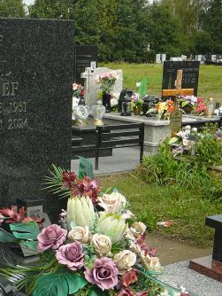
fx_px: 572
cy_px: 226
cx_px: 32
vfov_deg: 28.5
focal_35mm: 67
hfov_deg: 21.6
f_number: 2.8
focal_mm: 5.2
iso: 80
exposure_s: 1/500
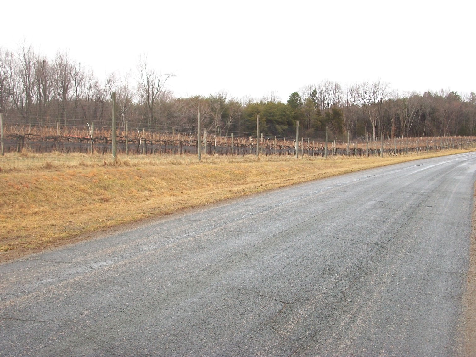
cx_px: 238
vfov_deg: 34.4
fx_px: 578
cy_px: 178
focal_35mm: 42
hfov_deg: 44.8
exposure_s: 1/200
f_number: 3.2
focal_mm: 7.1
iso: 80
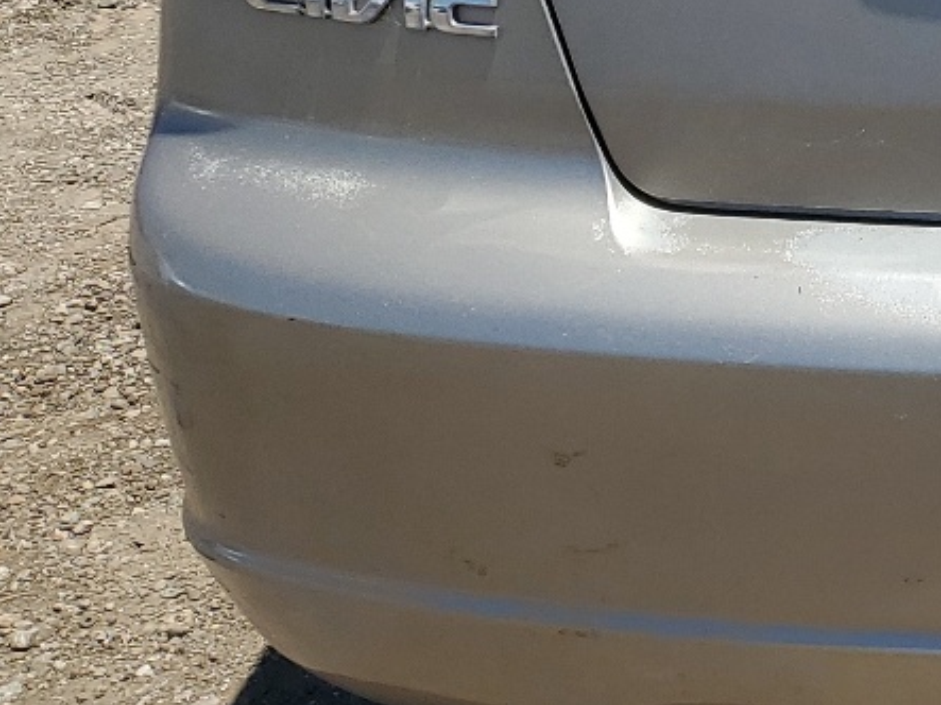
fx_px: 2555
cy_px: -191
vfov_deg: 15.1
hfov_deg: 17.1
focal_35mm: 94
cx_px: 1697
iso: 50
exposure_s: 1/3333
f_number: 1.5
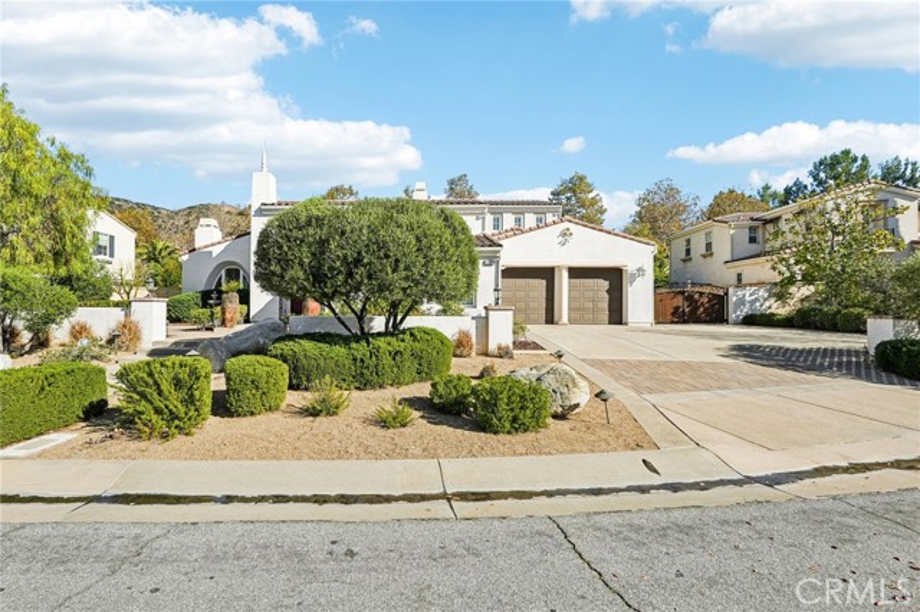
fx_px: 421
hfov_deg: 95.0
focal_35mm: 16
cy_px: 306
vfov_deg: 72.0
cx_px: 460
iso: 400
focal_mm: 16.5
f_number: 8
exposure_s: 1/1500
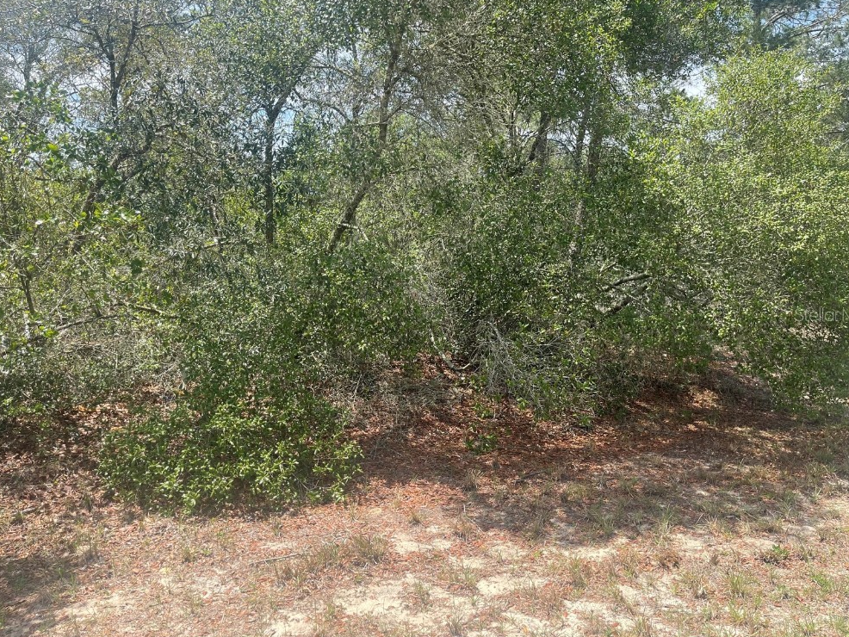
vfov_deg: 51.4
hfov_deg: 65.3
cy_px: 314
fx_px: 662
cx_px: 435
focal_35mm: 27
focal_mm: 5.1
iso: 32
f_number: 1.6
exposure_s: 1/1130
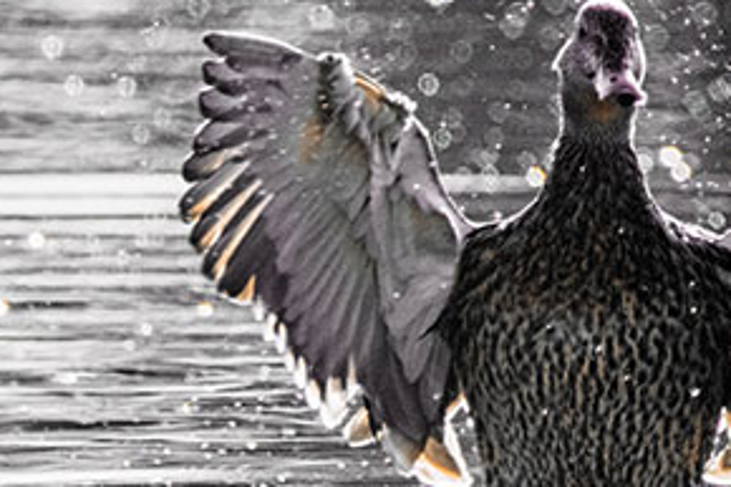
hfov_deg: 1.3
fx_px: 33220
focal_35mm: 1637
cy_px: 281
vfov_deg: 0.8
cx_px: 592
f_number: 12
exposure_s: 1/2500
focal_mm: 950
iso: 2000
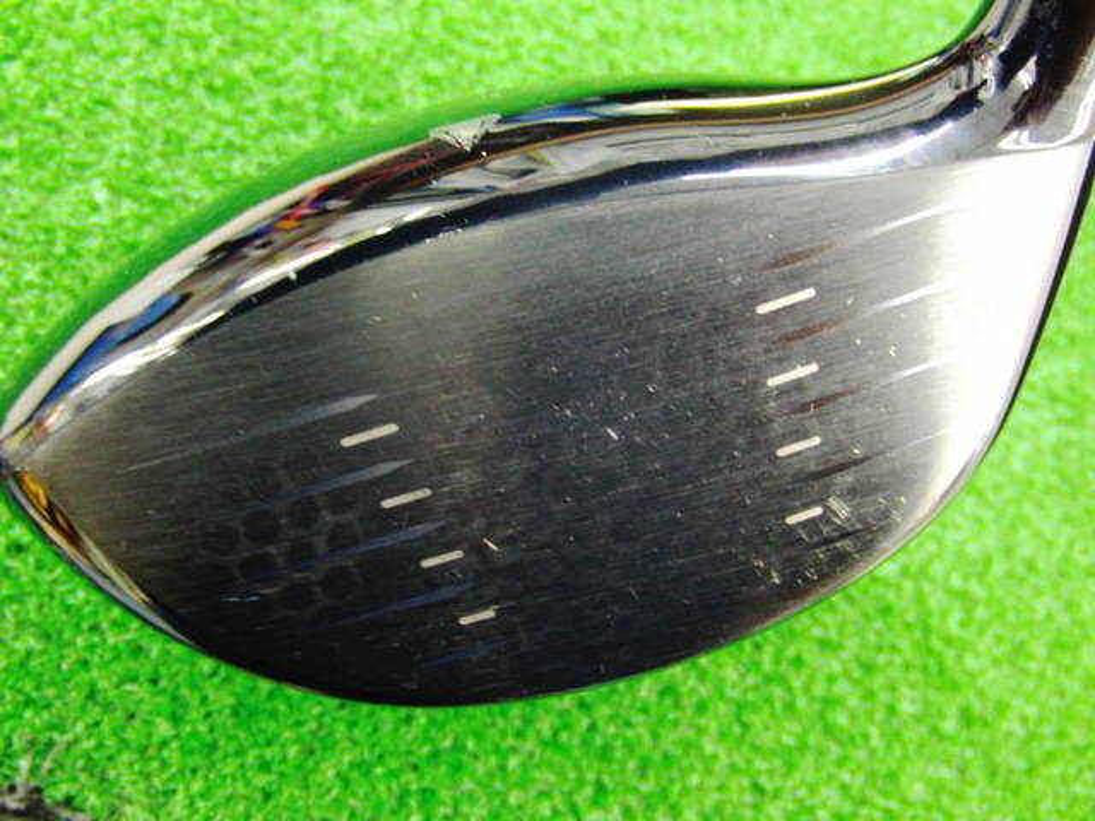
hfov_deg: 50.1
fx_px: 1170
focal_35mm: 37
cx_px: 548
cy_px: 410
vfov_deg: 38.7
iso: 400
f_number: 3.6
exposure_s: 1/8
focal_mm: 6.42
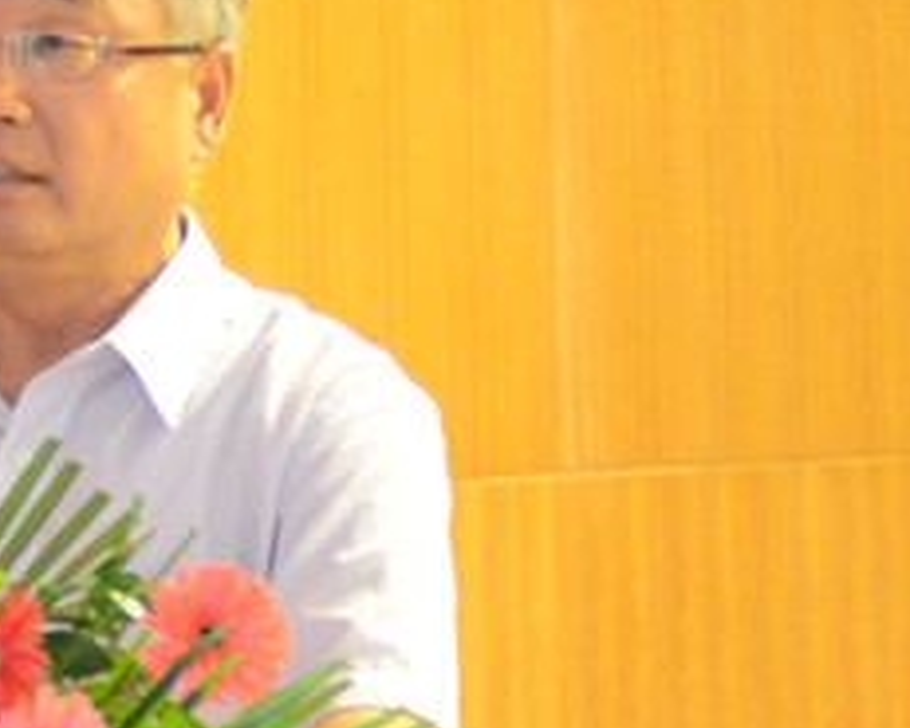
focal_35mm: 118
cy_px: 254
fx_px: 3179
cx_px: -24
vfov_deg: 13.1
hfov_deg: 15.9
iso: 1800
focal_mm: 58
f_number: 2.8
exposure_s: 1/60
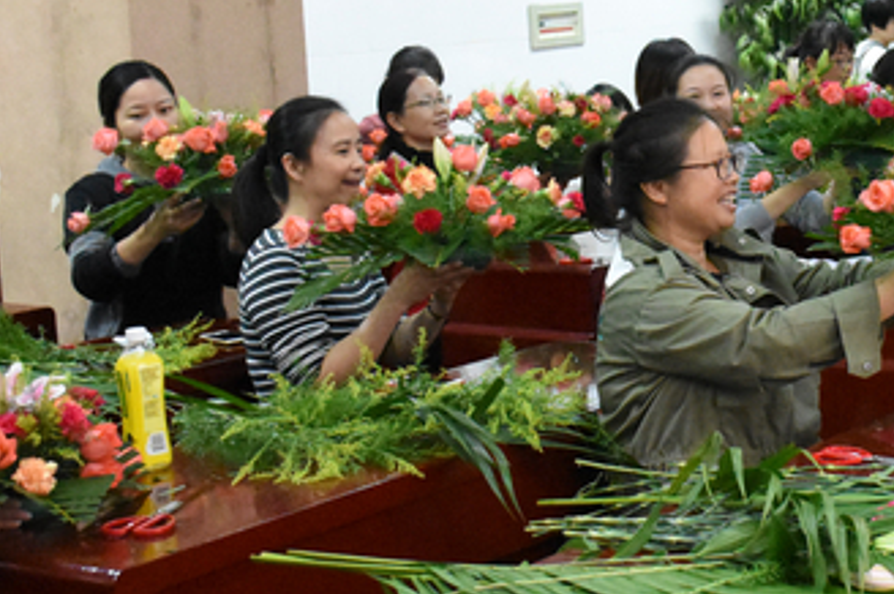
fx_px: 2089
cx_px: 894
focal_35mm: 84
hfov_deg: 23.2
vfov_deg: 16.1
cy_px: 173
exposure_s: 1/80
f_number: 4.5
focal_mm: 23
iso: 10000
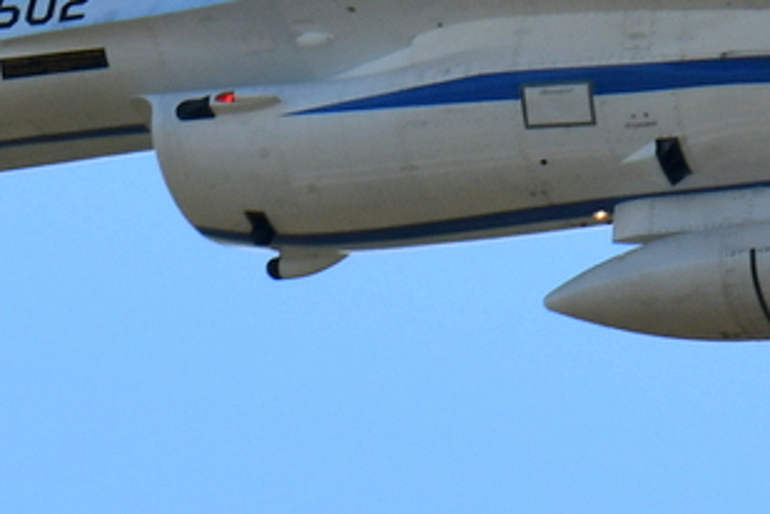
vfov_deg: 0.6
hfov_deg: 0.9
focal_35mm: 2333
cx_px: 790
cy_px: -76
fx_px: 49896
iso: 160
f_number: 8
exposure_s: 1/1250
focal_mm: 400
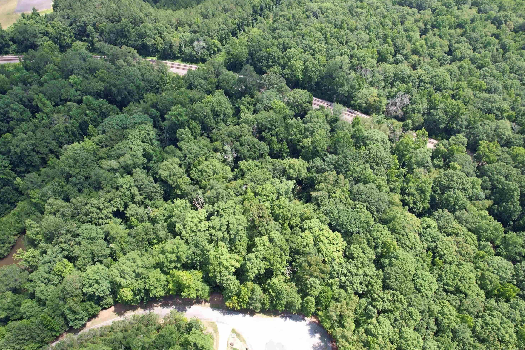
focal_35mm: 23
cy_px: 175
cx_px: 262
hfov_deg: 76.1
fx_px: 335
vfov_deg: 55.1
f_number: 2.8
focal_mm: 8.38
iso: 100
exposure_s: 1/500
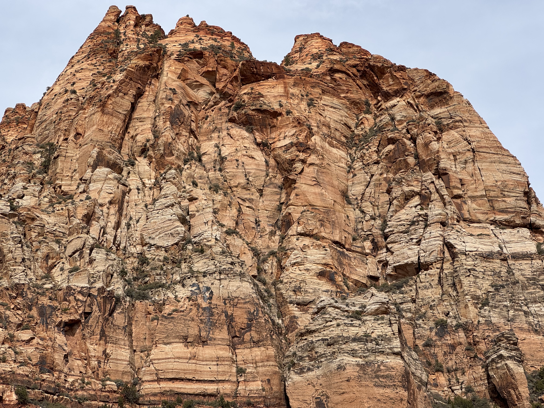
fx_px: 1210
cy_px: 204
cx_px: 272
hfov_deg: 25.3
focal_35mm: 77
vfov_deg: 19.1
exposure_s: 1/809
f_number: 2.8
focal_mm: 9
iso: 25
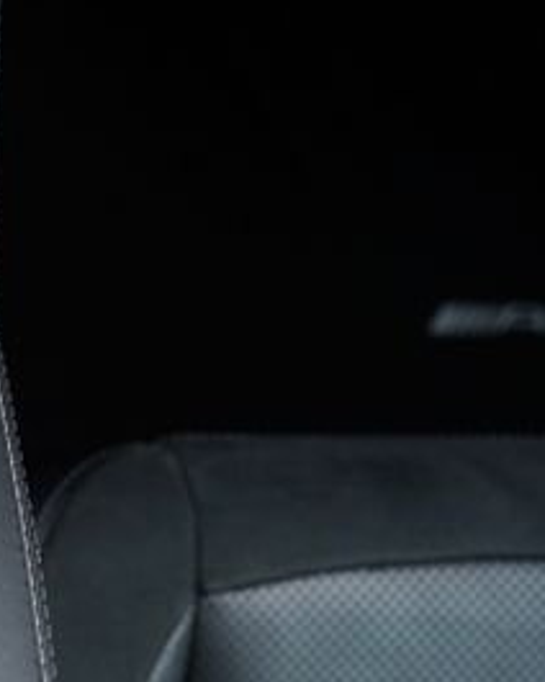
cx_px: -553
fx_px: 1754
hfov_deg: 14.5
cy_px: 784
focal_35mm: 87
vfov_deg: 20.7
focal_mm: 24
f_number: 2.8
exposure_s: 1/30
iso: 160
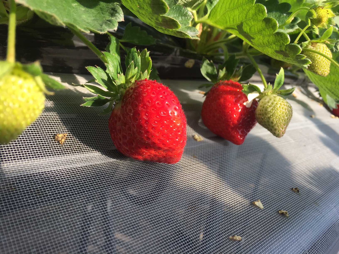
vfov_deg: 48.2
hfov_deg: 61.7
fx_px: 284
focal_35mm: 29
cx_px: 170
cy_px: 127
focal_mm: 4.15
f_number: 2.2
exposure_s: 1/482
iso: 32
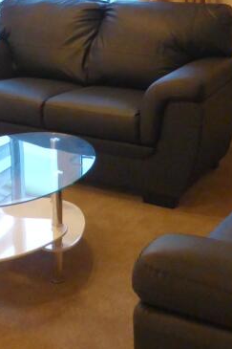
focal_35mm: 70
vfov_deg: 27.0
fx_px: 677
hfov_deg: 18.7
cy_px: -13
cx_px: -19
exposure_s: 1/8
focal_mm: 4.3
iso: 400
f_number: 4.5
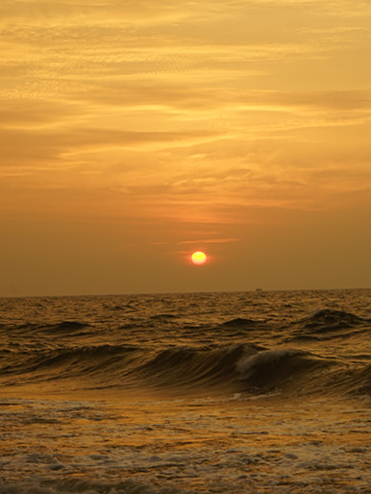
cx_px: 198
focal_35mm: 102
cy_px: 246
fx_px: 1456
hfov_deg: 14.5
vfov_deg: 19.3
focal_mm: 70
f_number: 8
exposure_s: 1/100
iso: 100
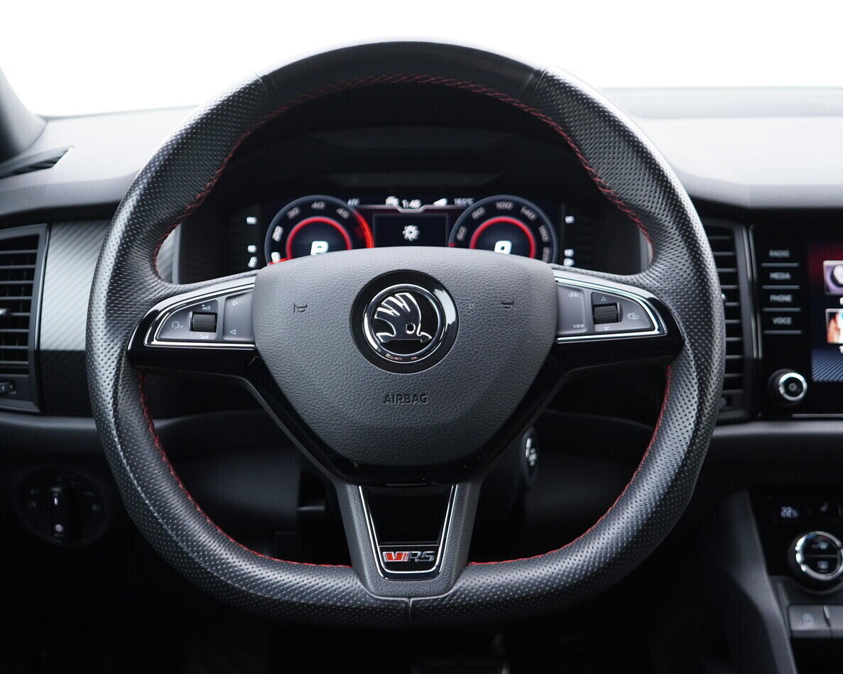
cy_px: 336
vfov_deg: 36.5
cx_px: 409
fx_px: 1023
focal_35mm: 41
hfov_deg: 44.8
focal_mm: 24
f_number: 2.8
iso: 400
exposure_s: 1/40
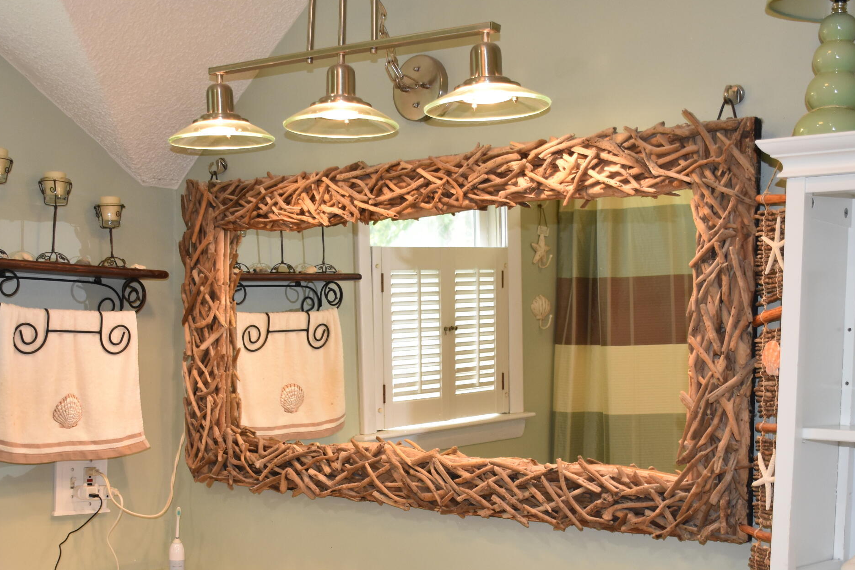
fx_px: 1259
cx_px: 419
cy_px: 418
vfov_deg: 25.3
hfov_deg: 37.5
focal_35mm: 53
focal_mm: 22
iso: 800
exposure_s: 1/80
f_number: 4.5
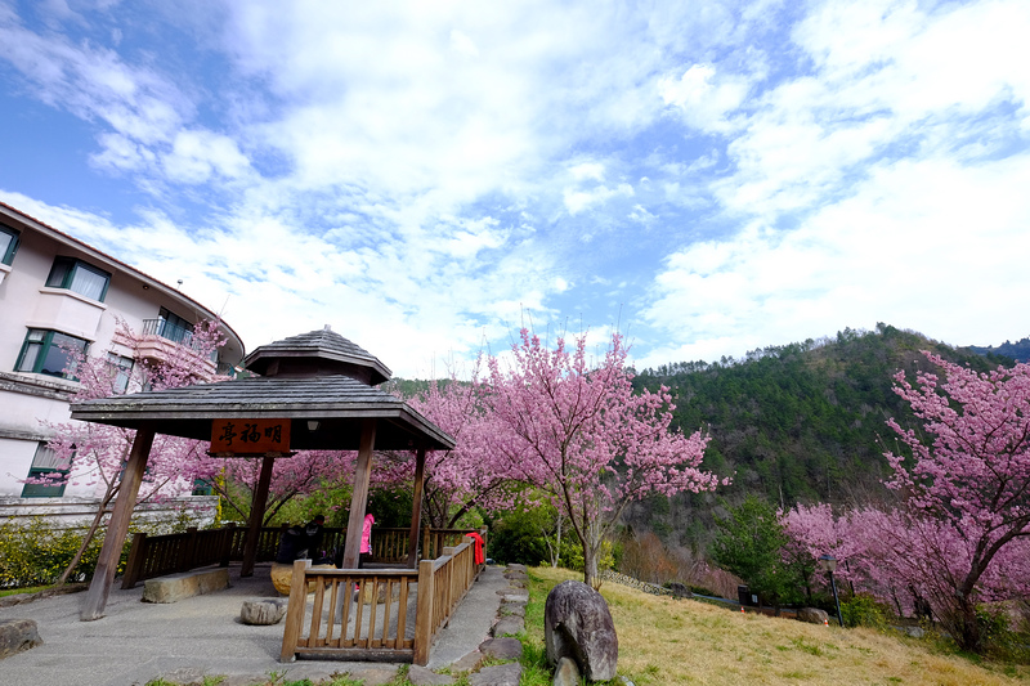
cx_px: 515
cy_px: 343
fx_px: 429
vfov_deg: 77.3
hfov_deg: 100.4
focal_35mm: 15
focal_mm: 10
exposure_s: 1/75
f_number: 11
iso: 400
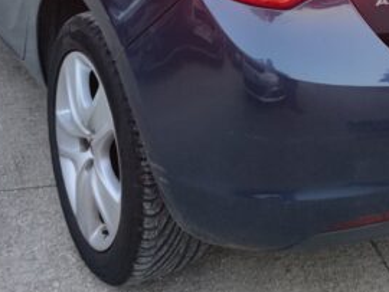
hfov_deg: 26.7
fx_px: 799
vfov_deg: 18.9
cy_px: -106
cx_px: 326
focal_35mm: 71
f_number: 1.69
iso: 198
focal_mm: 6.72
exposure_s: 1/50
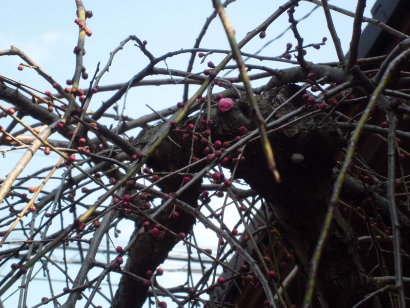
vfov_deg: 11.4
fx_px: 1540
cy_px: 154
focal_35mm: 130
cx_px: 205
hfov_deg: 15.2
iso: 100
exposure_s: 1/125
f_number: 6.5
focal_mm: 23.5
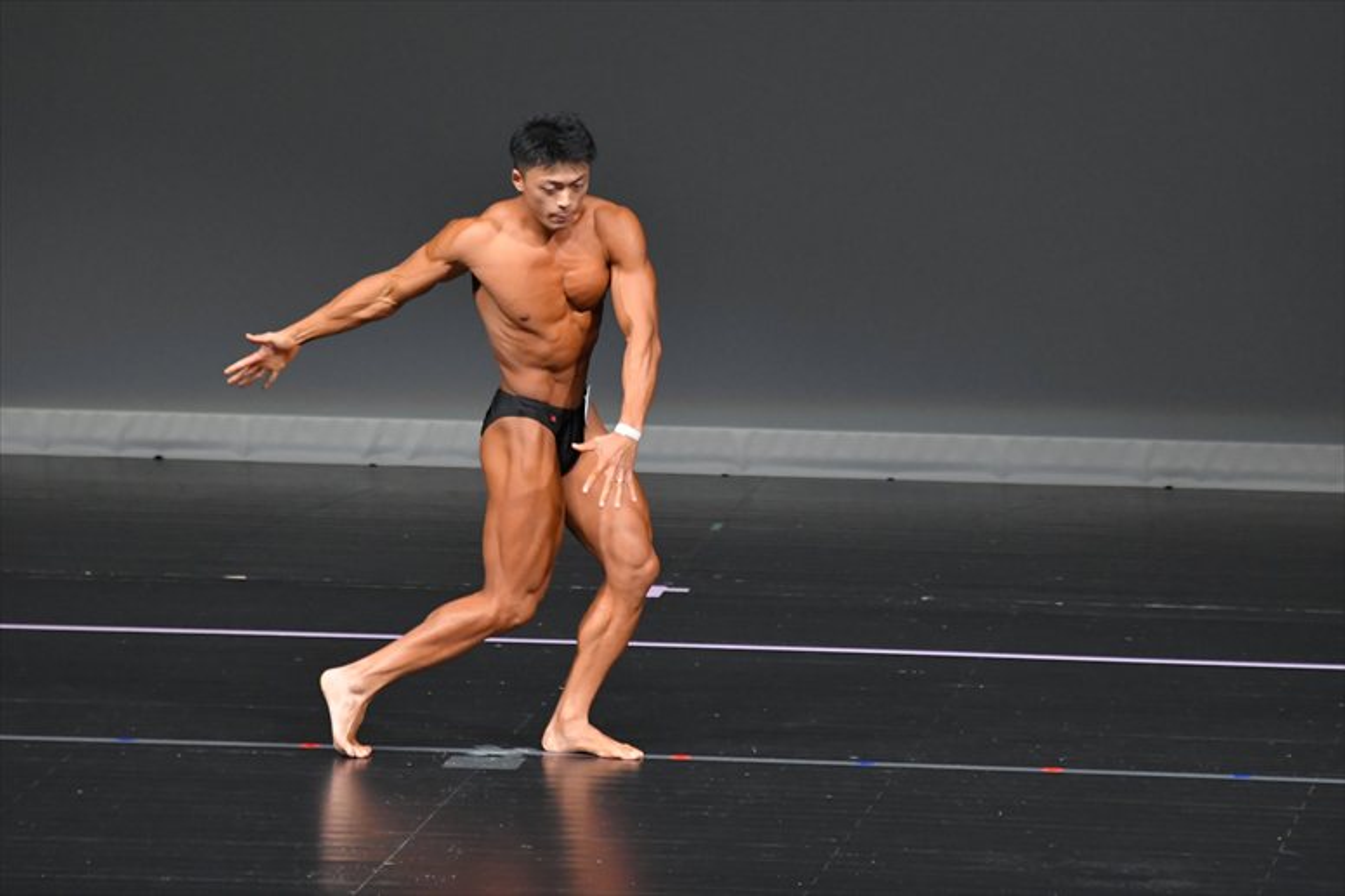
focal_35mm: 315
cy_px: 448
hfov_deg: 6.5
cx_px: 672
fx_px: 11763
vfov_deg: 4.4
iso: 4000
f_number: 5.6
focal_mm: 210
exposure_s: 1/400
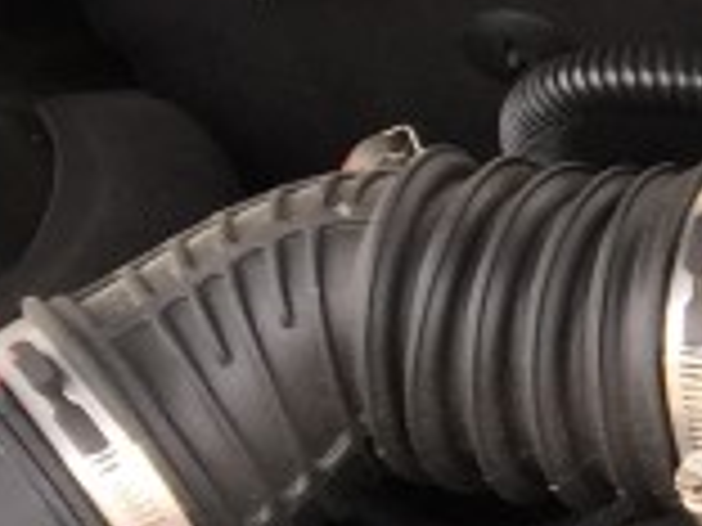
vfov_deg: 7.8
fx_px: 3853
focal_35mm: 190
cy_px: 243
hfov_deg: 9.2
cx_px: 1760
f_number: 2.2
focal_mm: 4.15
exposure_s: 1/141
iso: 32
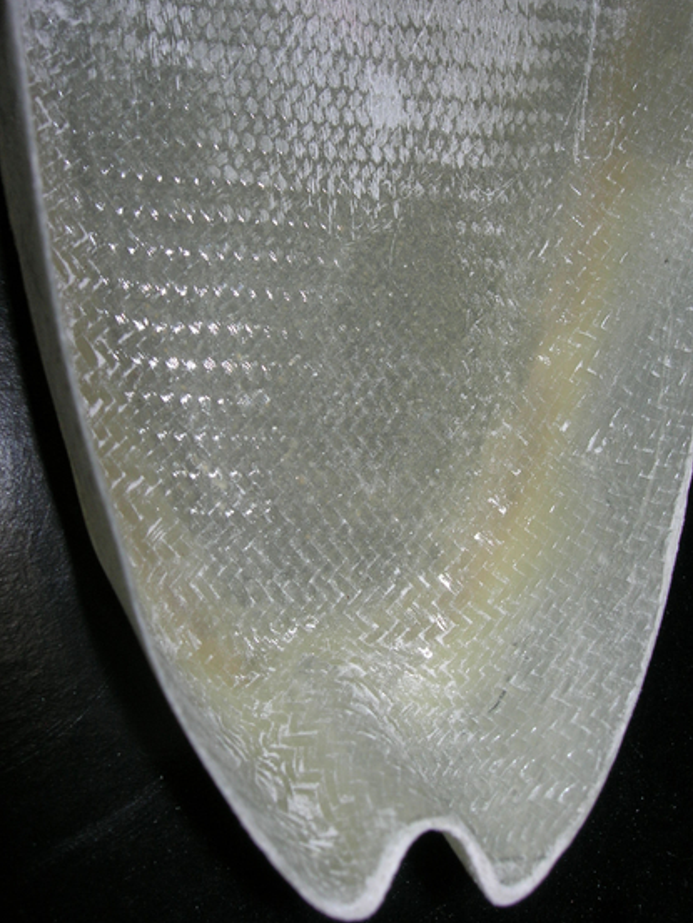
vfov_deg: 42.9
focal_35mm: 44
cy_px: 419
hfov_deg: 32.9
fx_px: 1174
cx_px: 371
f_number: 4.8
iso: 64
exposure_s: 1/60.1
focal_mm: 7.8
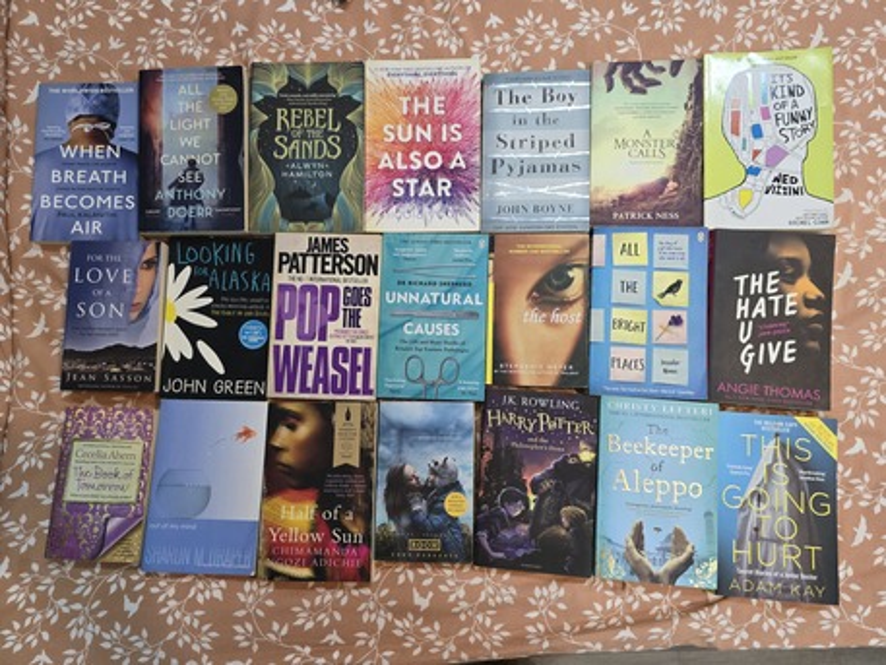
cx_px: 443
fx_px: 589
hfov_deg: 73.9
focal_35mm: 23
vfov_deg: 58.9
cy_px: 332
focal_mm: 6.3
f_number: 1.7
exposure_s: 1/120
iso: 800
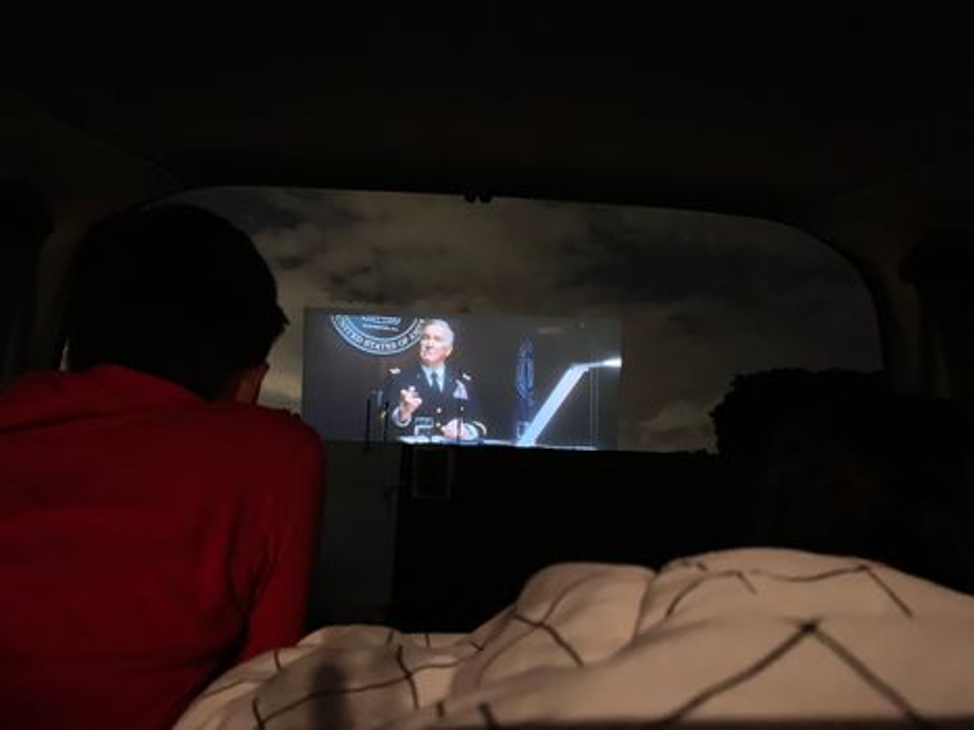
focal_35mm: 26
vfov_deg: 53.0
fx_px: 731
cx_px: 487
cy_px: 365
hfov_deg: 67.3
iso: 2500
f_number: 1.8
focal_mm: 4.25
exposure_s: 1/4
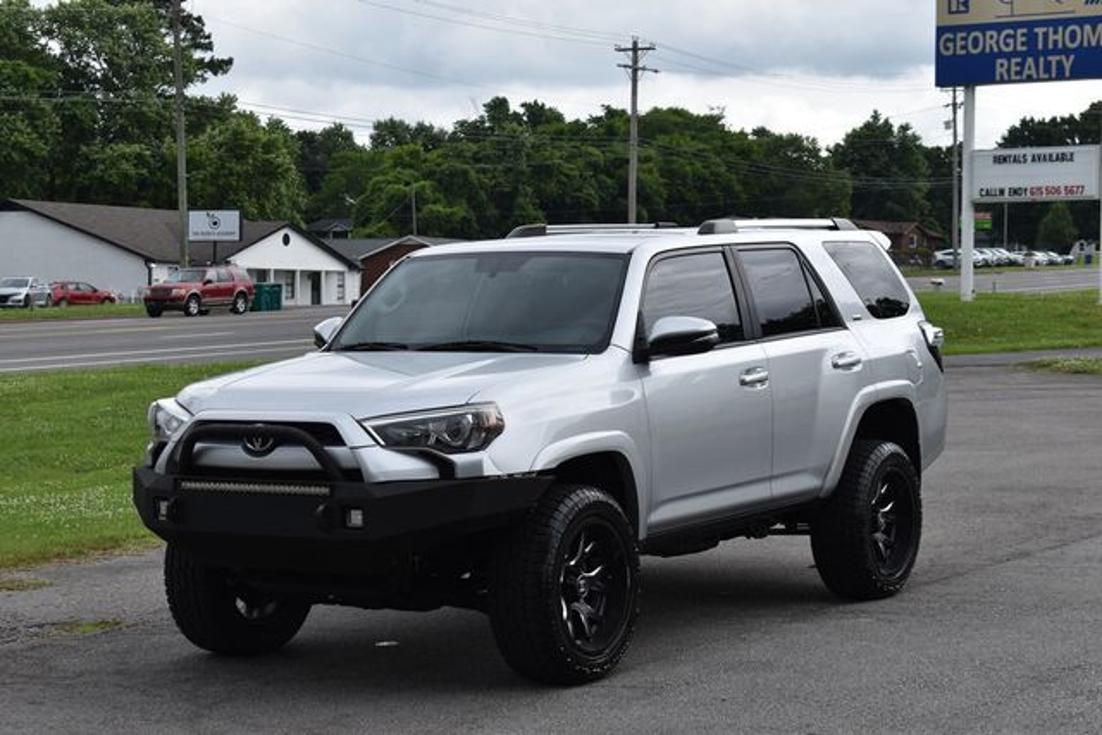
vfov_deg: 18.9
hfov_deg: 28.1
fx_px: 2204
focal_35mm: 72
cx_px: 551
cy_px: 368
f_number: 8
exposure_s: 1/250
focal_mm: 48
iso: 100
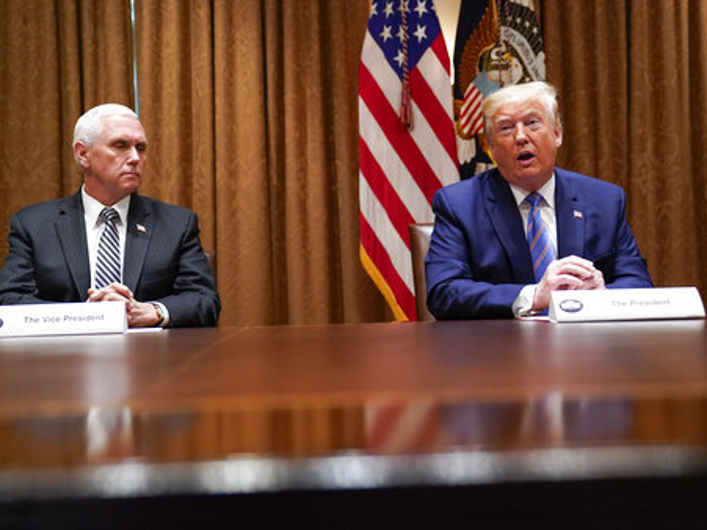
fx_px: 980
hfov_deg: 39.7
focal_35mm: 48
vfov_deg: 30.3
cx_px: 353
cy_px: 264
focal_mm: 44
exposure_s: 1/200
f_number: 2.8
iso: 5000
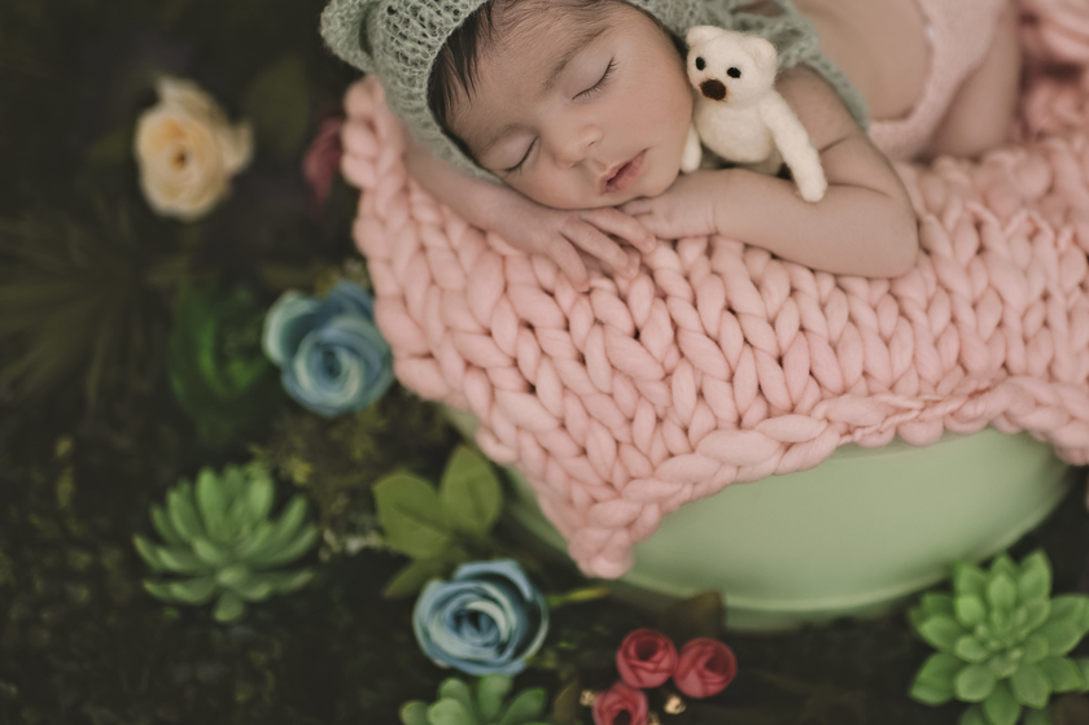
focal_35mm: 50
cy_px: 231
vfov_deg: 26.8
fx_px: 1512
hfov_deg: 39.4
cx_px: 666
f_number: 1.8
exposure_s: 1/125
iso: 200
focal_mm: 35
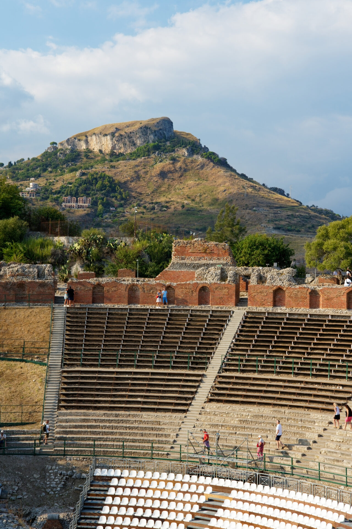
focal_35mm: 71
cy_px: 264
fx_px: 1041
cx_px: 176
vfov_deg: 28.5
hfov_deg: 19.2
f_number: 9
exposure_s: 1/160
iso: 250
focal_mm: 71
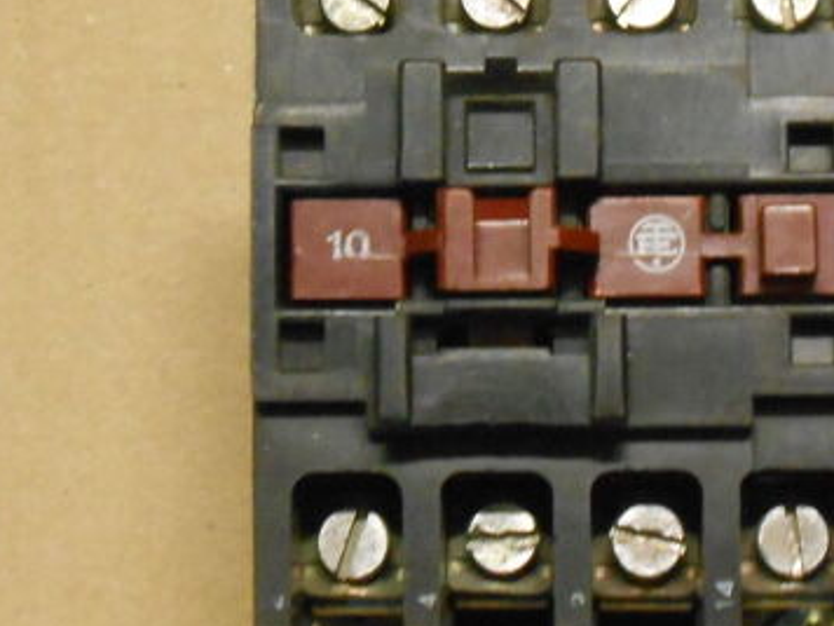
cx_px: 536
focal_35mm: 97
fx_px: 2337
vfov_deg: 15.2
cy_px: 253
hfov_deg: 20.2
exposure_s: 1/6
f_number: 6
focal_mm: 12.8
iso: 800
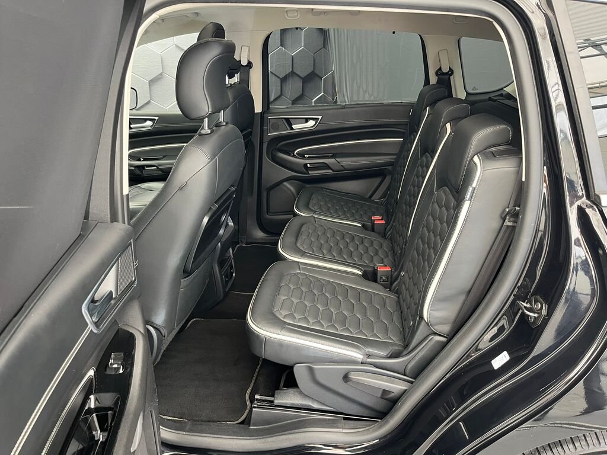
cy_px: 228
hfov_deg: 67.3
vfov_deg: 53.1
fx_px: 456
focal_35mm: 26
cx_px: 304
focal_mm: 5.1
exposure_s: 1/50
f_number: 1.6
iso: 125
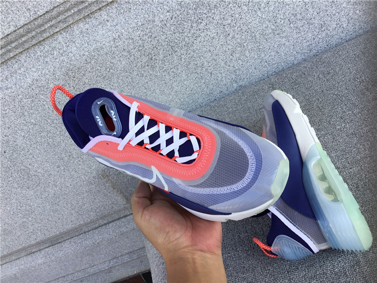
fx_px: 338
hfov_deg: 58.4
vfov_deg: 45.4
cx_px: 188
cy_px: 142
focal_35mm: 31
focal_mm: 3.3
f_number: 2.4
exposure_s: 1/184
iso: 25
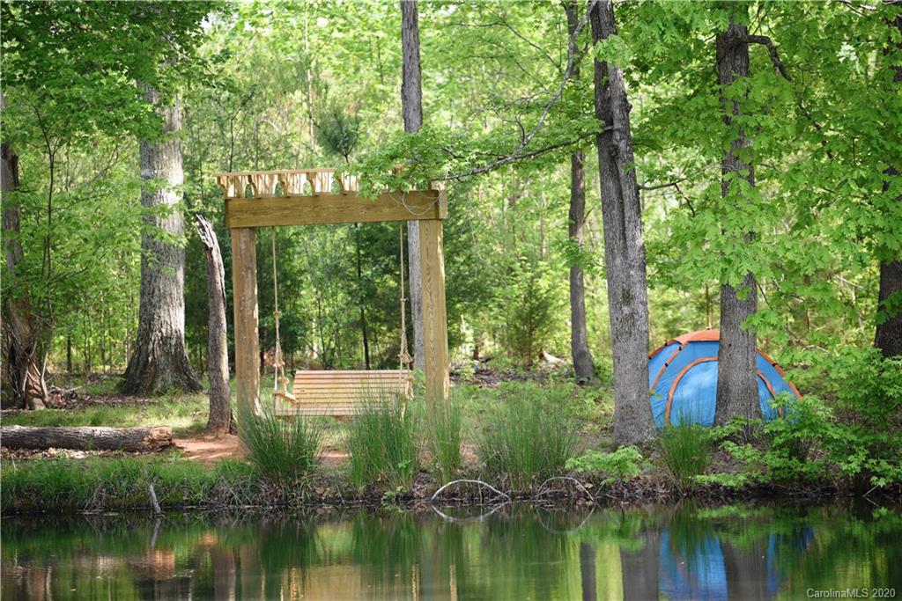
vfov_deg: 6.9
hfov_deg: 10.3
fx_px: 5011
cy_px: 300
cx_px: 451
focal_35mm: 200
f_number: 2.8
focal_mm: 200
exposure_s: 1/320
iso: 200
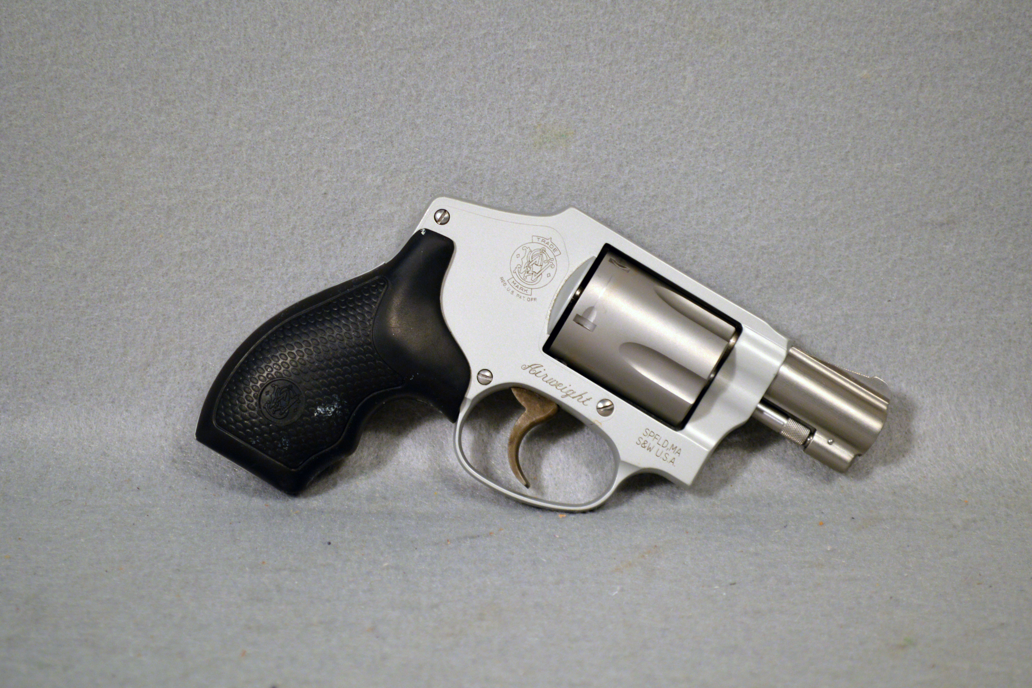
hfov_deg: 24.3
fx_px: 2394
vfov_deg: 16.4
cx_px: 523
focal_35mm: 84
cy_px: 342
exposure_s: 1/80
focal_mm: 55
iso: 400
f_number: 5.6
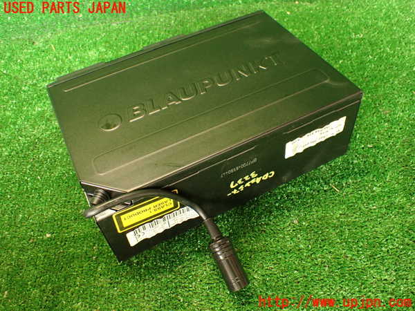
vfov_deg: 44.2
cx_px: 208
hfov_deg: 56.8
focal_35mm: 32
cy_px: 156
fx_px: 384
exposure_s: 1/30
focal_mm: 5.79
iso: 400
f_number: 2.4
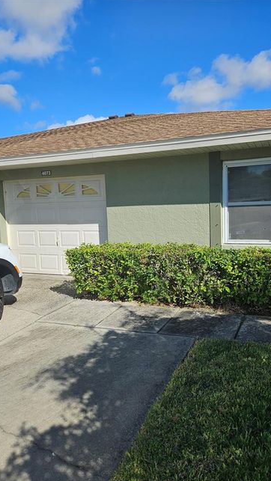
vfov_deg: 71.9
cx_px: 158
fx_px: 332
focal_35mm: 26
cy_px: 247
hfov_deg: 44.3
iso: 25
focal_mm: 5.4
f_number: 1.8
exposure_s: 1/2134
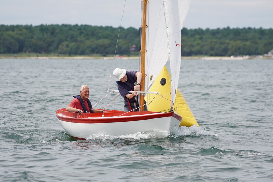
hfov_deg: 6.4
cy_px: 91
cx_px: 136
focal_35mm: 322
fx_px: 2445
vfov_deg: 4.3
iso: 200
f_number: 5.6
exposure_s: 1/1250
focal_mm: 215
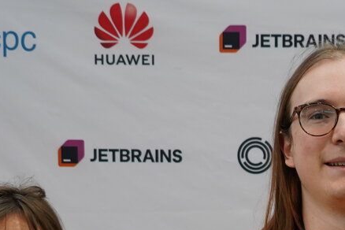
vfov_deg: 8.3
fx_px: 1524
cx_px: 370
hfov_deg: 12.7
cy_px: 412
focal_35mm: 159
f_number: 4.5
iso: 640
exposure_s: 1/50
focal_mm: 43
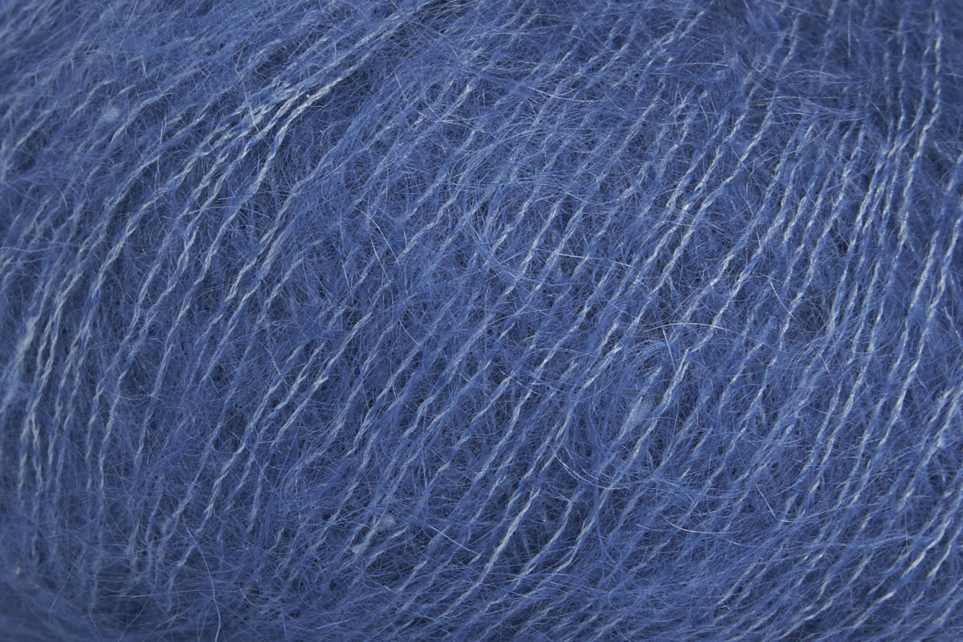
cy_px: 321
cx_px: 482
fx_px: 1551
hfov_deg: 34.5
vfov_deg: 23.4
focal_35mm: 58
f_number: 11
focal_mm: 58
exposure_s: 1/125
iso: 200
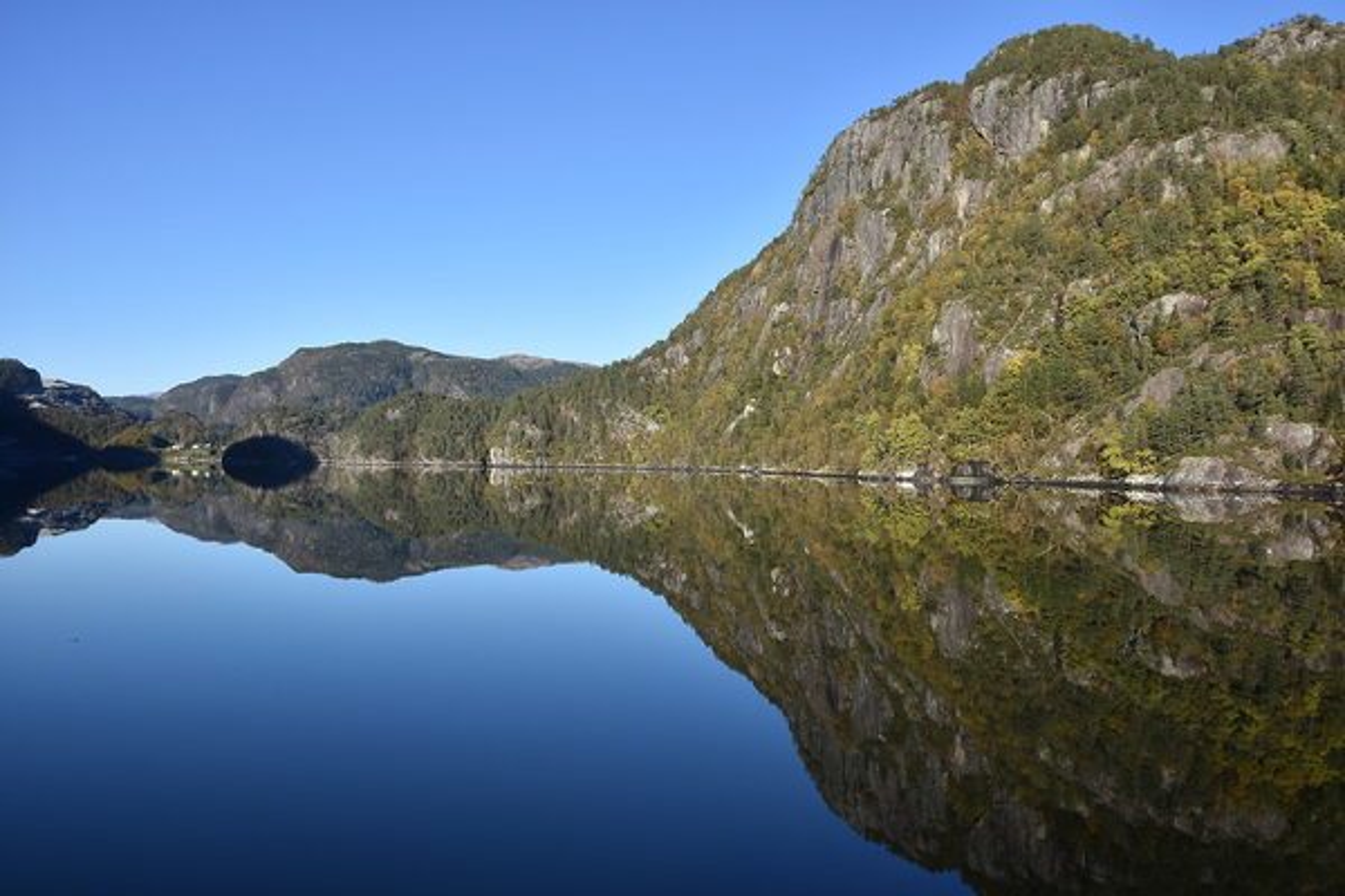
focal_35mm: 27
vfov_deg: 47.9
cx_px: 672
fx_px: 1009
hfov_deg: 67.4
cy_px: 448
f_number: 7.1
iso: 100
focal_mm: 18
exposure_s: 1/200
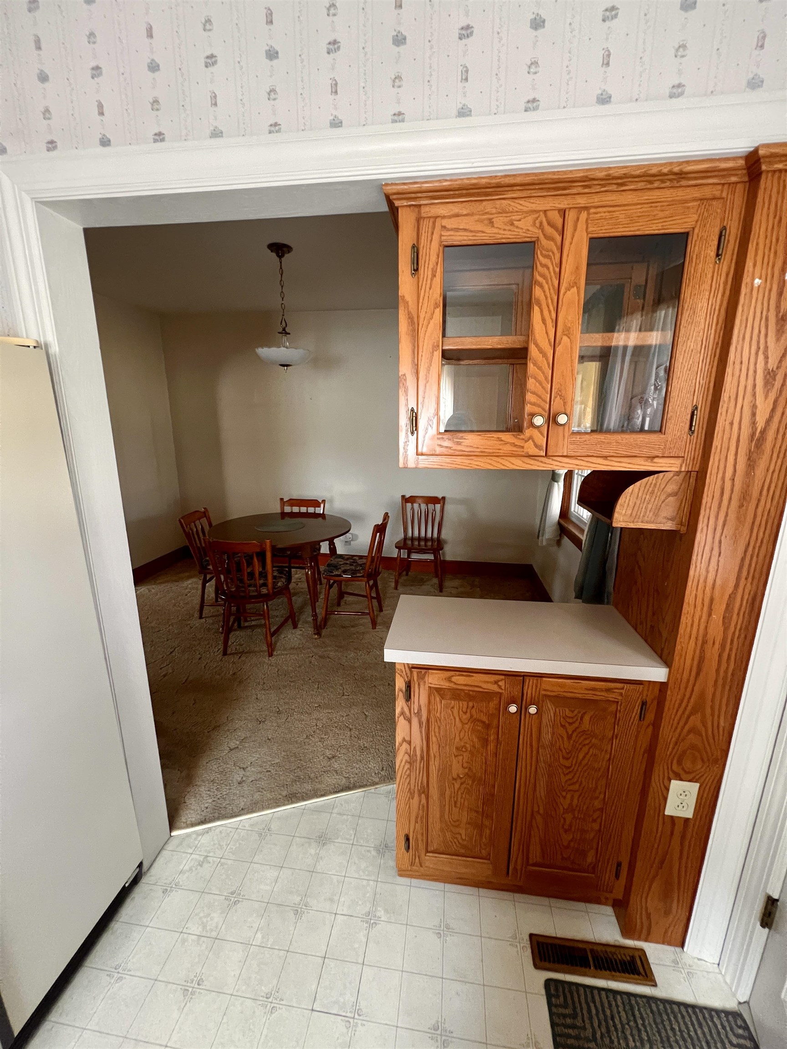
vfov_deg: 106.2
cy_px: 524
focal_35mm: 13
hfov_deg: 89.9
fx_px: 394
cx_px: 394
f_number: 1.8
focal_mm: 1.57
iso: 400
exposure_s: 1/60
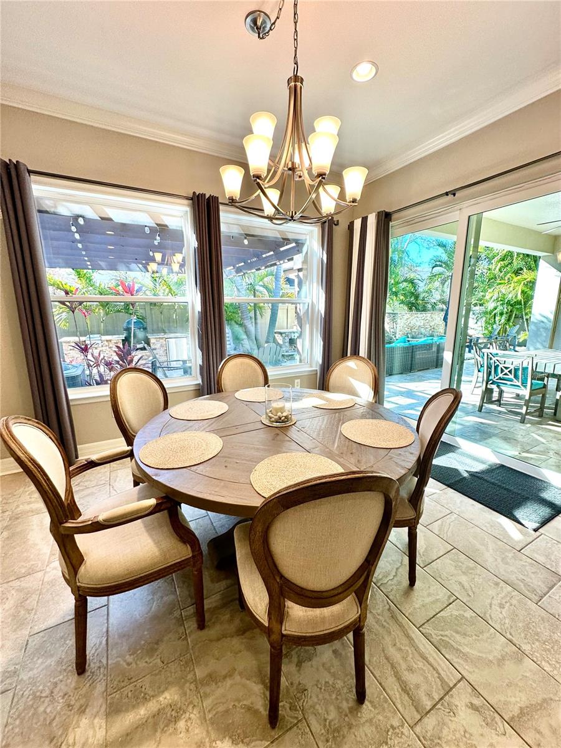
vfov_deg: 102.1
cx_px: 280
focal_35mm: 14
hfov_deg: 85.7
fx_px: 303
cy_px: 374
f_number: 2.2
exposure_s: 1/120
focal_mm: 2.22
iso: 80
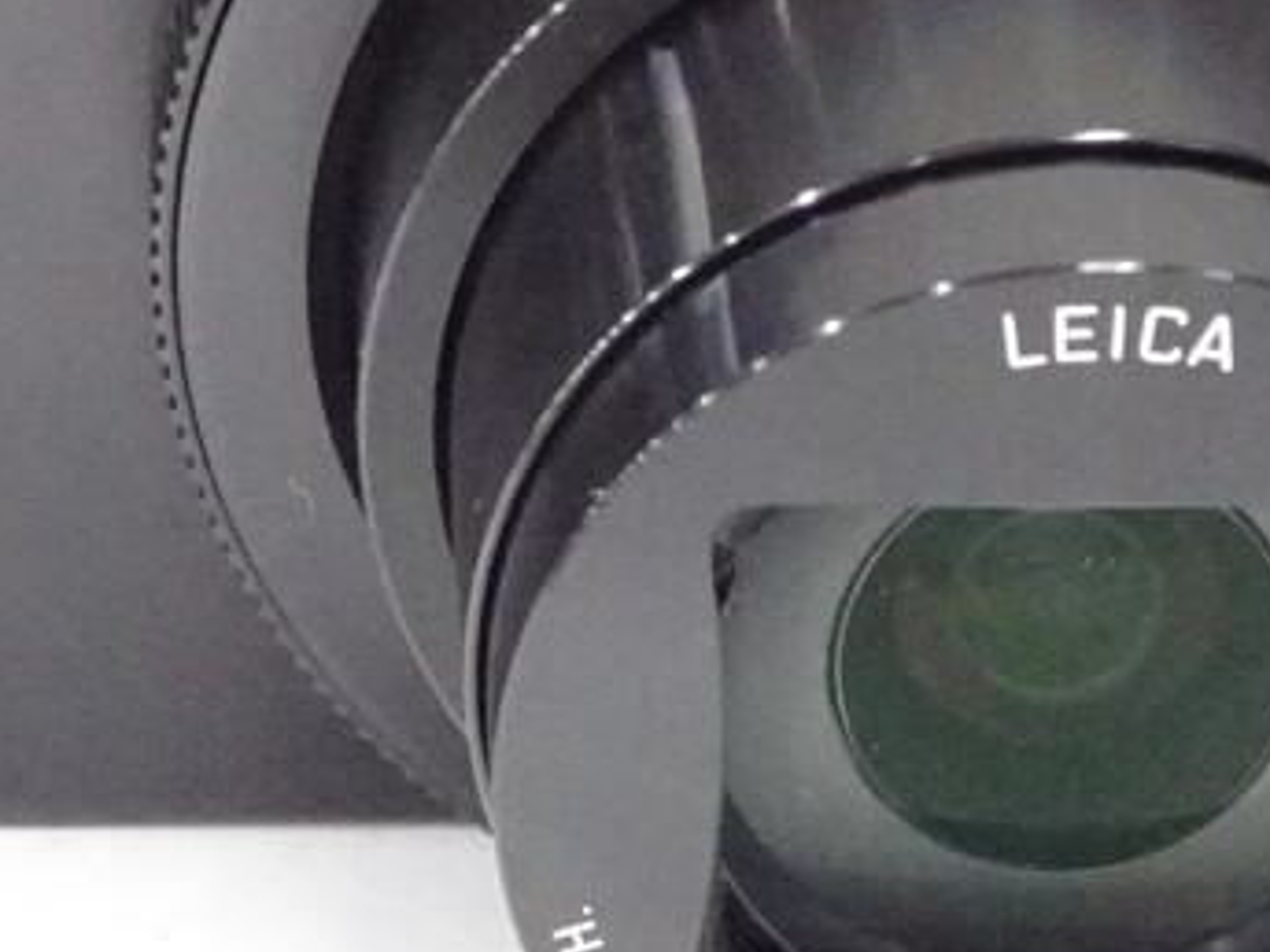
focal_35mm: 262
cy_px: -203
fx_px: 9612
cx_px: 377
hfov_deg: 7.6
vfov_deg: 5.6
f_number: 5
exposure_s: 1/80
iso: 1600
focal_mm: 12.87
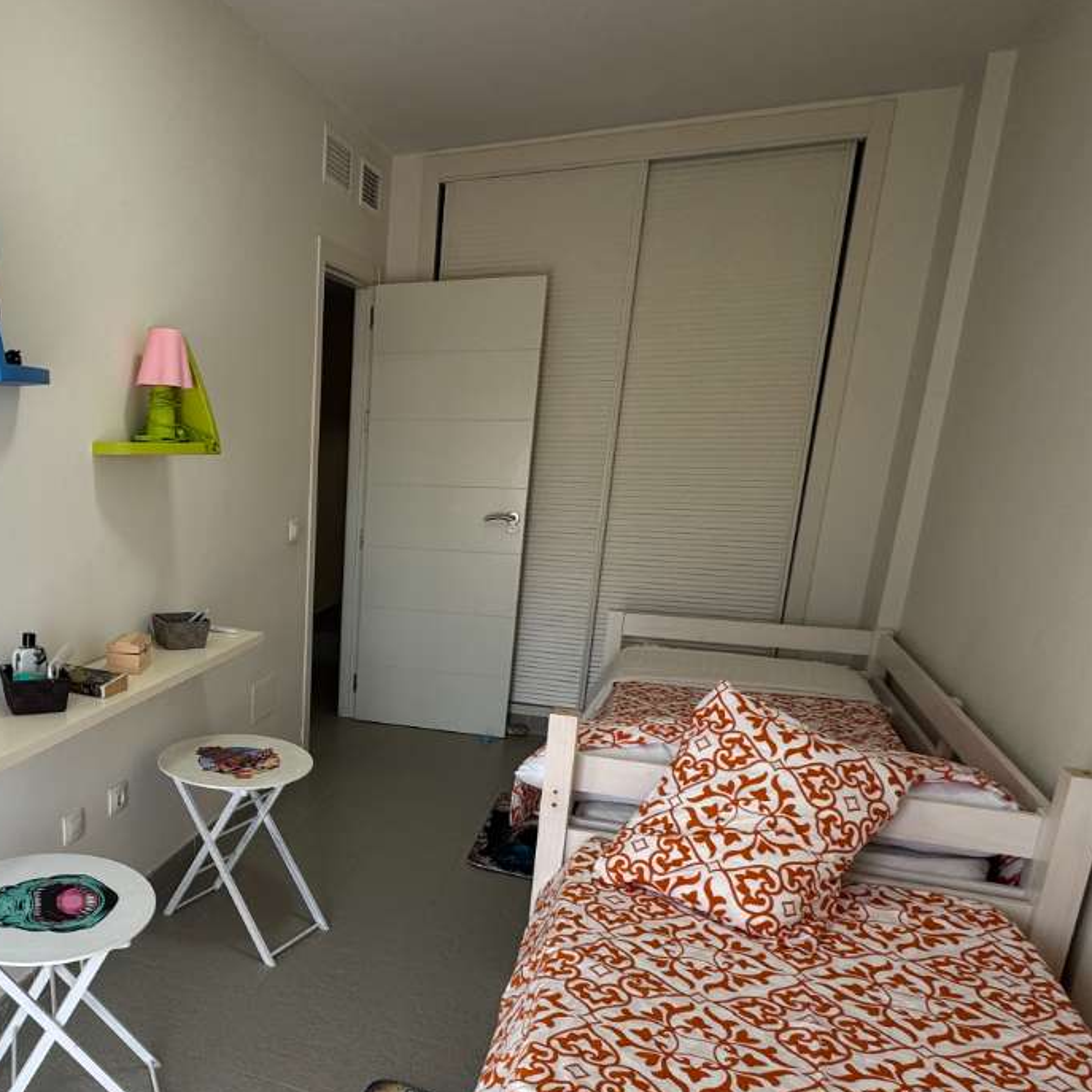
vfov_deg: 58.2
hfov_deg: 54.6
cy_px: 697
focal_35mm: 27
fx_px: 964
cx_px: 203
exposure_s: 1/123
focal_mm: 2.22
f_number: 2.2
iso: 40
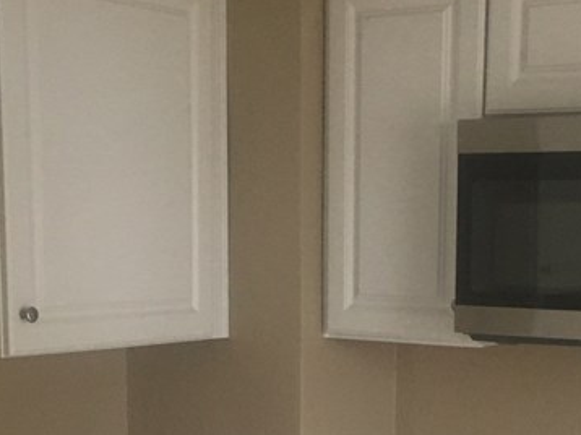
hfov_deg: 23.5
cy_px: 479
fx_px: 1392
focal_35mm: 83
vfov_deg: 17.2
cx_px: 355
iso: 125
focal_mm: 4.15
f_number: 2.2
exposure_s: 1/33
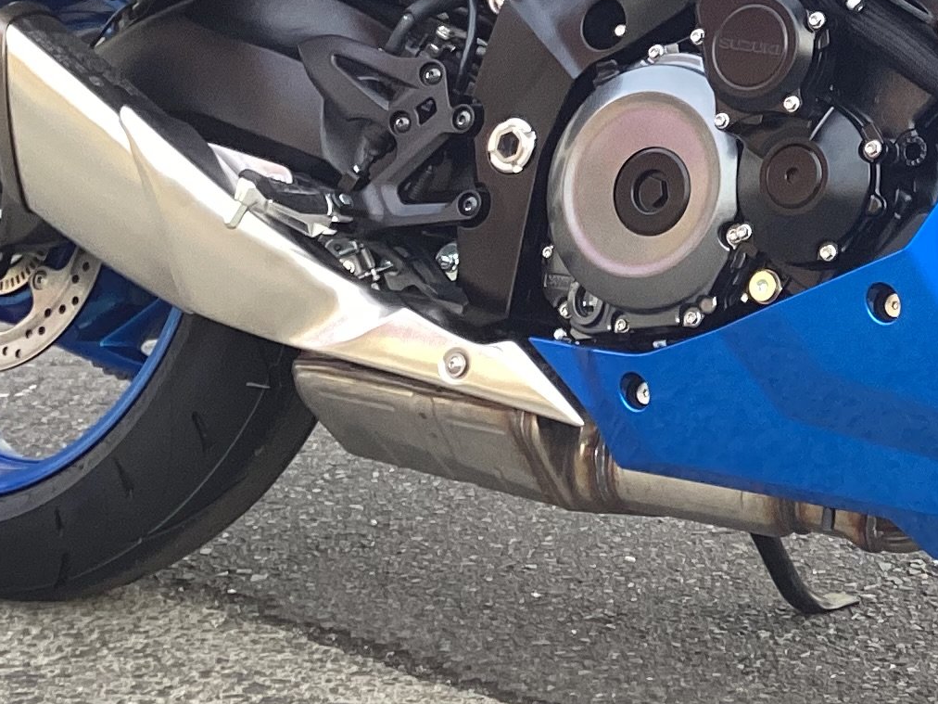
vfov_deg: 14.5
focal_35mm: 100
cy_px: -67
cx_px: 942
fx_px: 2710
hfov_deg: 19.1
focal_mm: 3.3
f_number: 2.4
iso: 100
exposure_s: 1/50
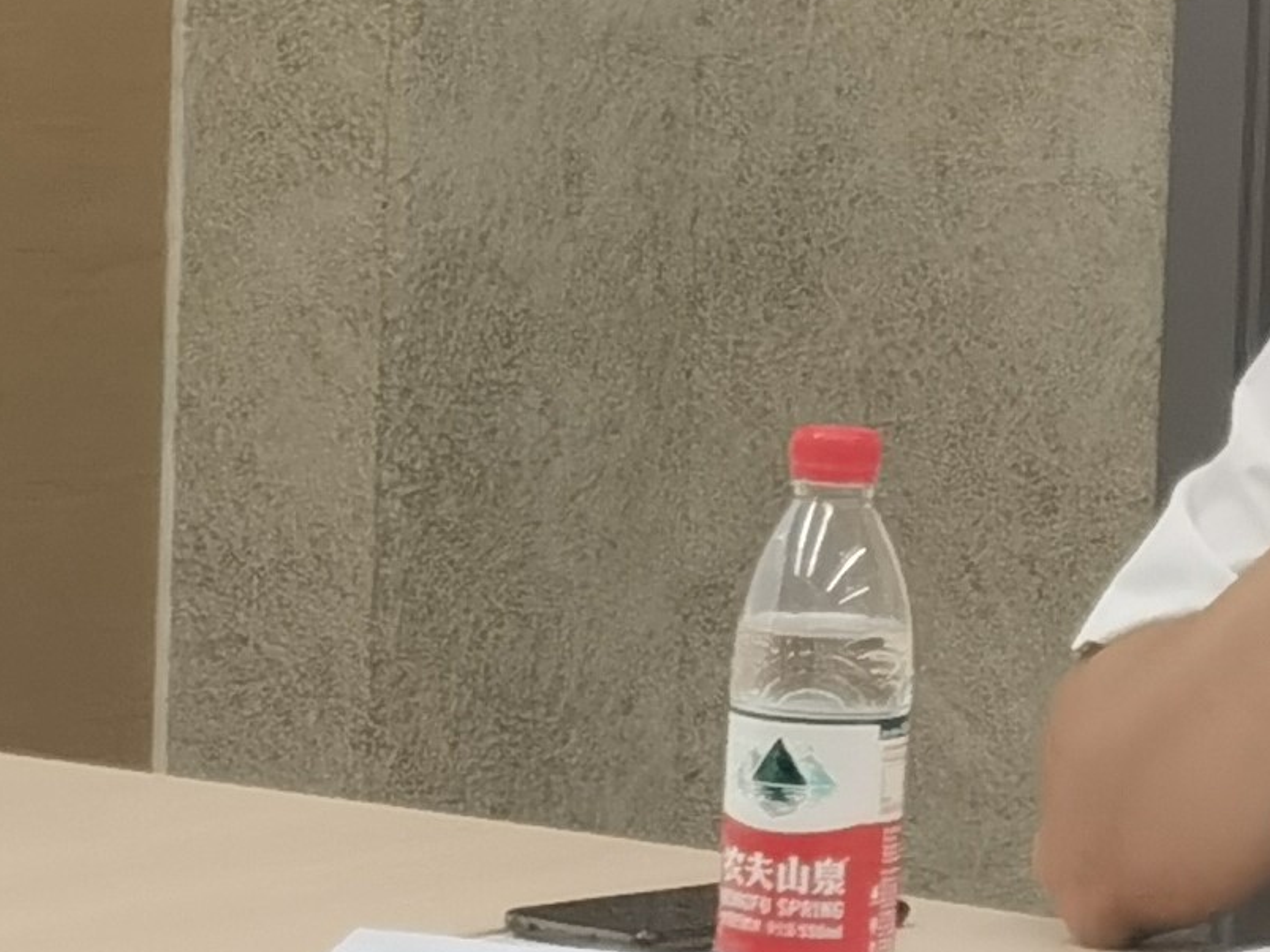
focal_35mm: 219
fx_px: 8034
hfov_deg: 9.0
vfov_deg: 6.8
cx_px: 1080
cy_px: 293
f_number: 1.6
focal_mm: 5.56
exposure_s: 1/60
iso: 125
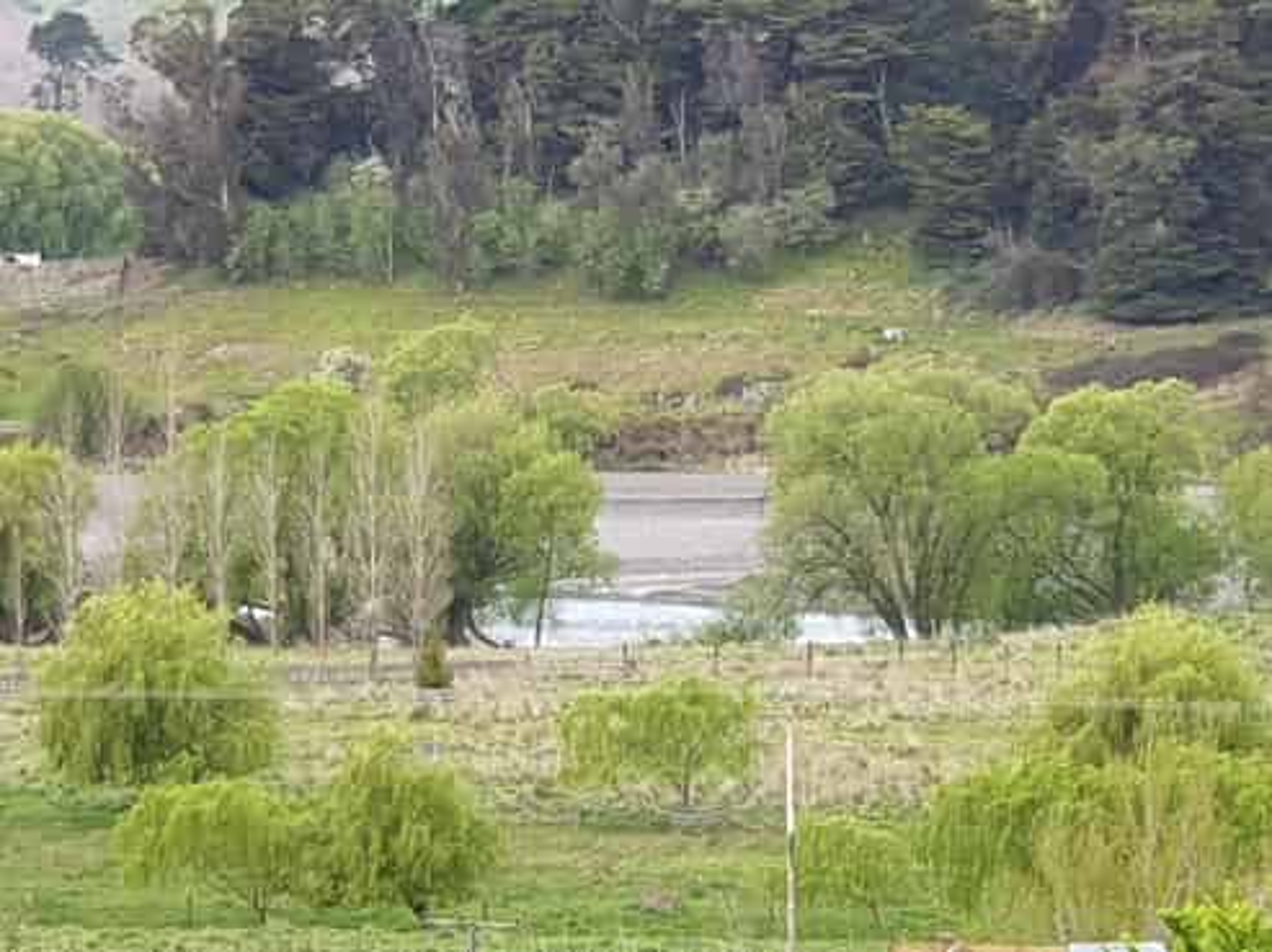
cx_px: 636
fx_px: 1909
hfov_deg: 36.8
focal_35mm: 52
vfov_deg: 28.0
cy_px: 476
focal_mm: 6
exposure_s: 1/100
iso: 100
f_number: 2.4
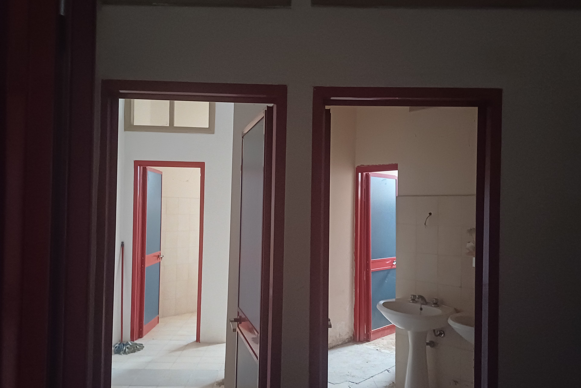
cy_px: 220
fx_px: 436
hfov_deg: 67.4
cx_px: 285
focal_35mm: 27
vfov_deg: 47.8
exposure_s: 1/14
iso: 1600
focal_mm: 4.65
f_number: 1.8
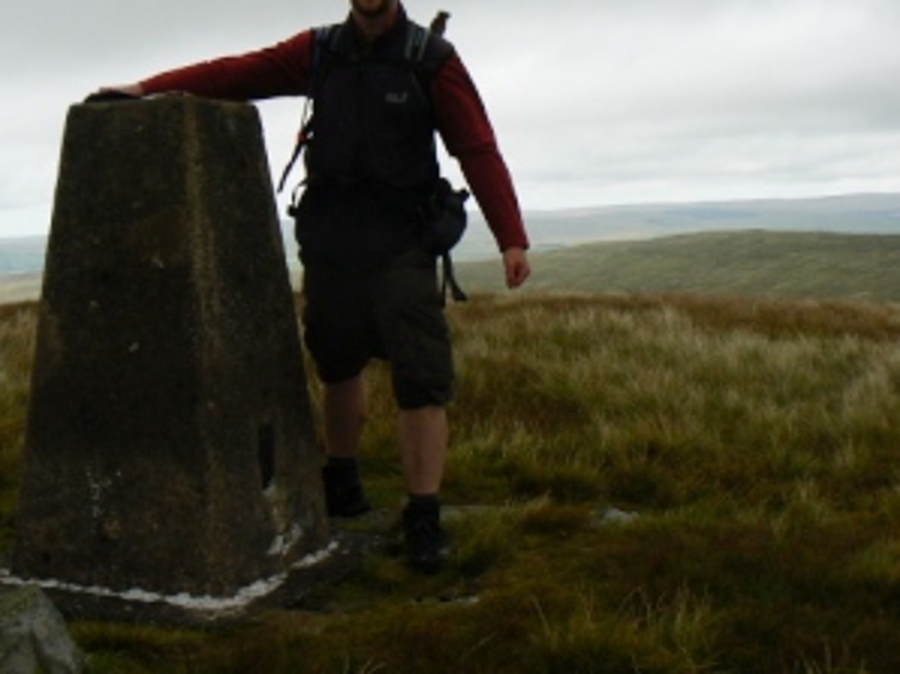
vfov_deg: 28.0
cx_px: 355
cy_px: 277
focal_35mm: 52
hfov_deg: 36.7
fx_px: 1351
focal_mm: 6
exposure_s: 1/400
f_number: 5.6
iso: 80
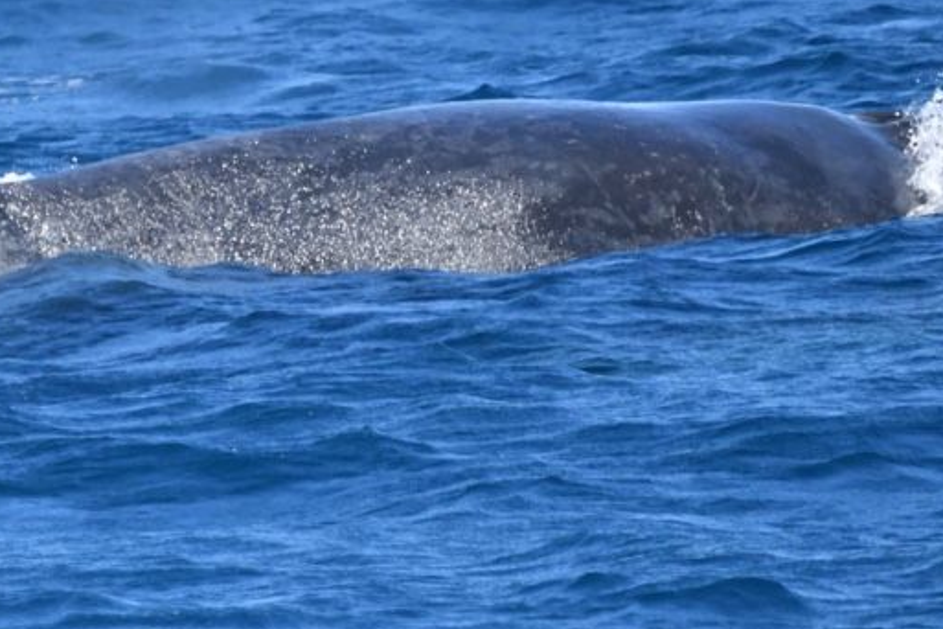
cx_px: 362
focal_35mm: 935
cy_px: 161
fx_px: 24490
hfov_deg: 2.2
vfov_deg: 1.5
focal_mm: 600
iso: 2200
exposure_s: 1/8000
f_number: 6.3
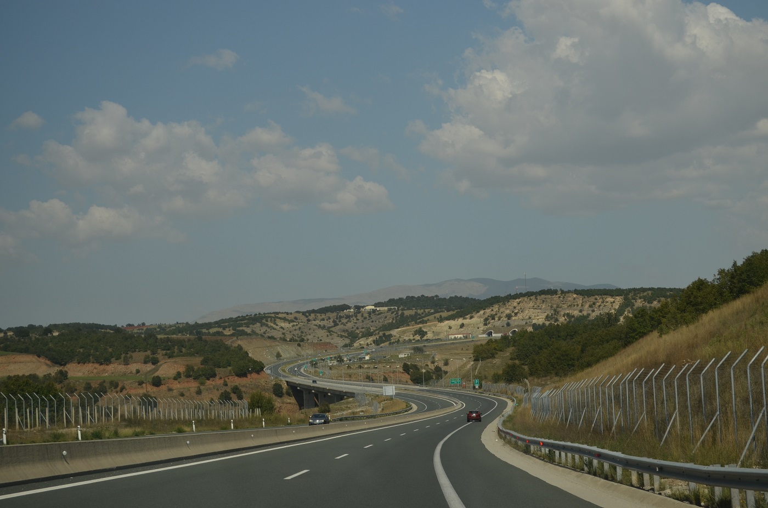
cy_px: 254
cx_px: 384
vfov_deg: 21.5
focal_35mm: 63
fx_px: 1341
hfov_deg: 32.0
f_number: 5.3
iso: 200
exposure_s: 1/750
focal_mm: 42
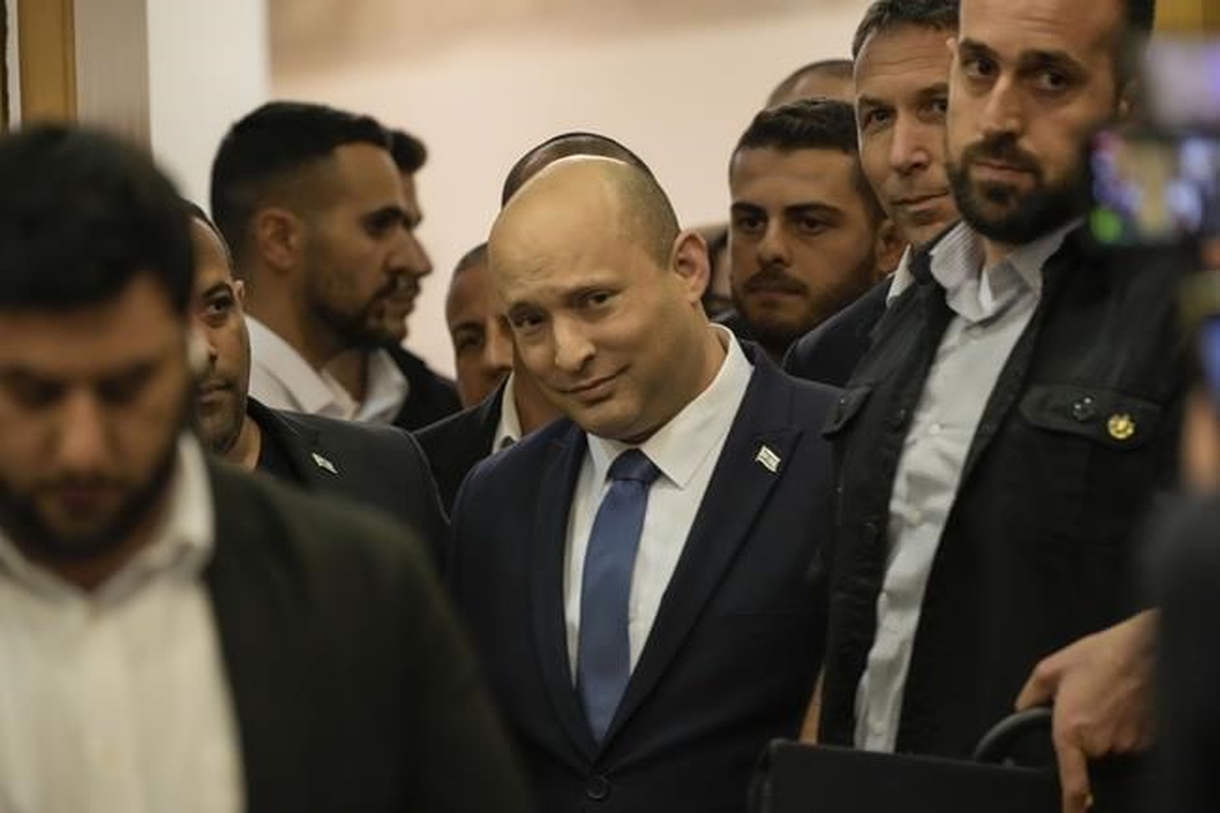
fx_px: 10163
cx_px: 610
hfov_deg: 6.9
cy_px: 406
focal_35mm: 300
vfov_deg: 4.6
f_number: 5.6
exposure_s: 1/320
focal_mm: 300
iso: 8000
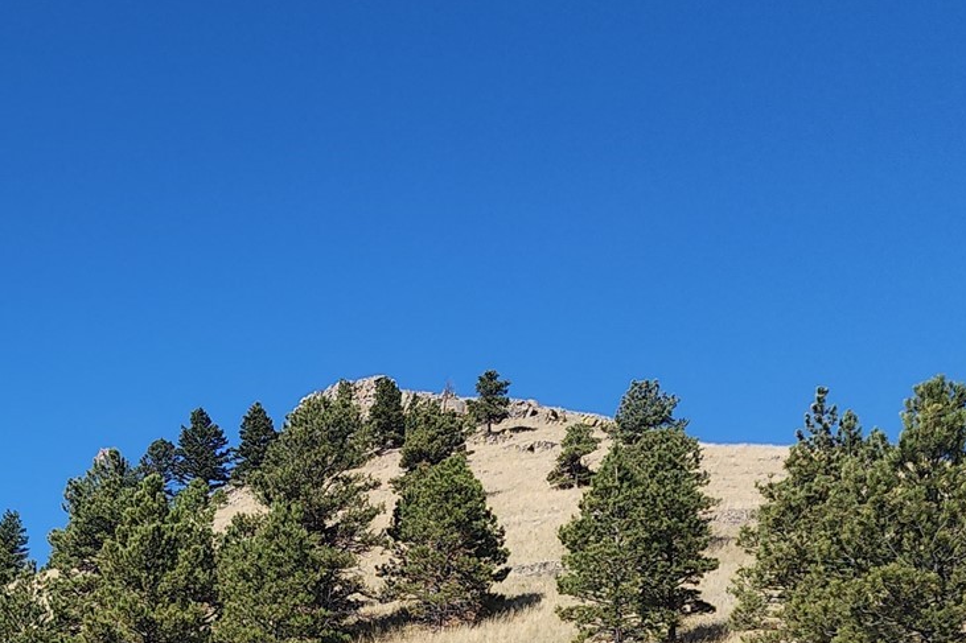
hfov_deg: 27.9
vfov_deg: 18.9
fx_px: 1797
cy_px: 816
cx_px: -53
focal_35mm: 67
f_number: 1.8
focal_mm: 6.4
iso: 12
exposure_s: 1/1117
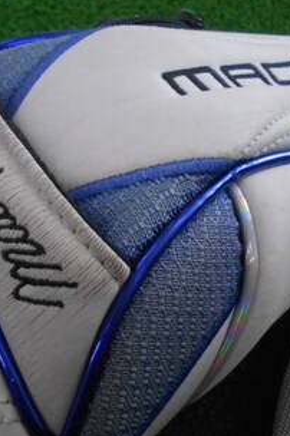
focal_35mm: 57
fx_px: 690
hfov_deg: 23.7
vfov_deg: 34.3
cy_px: 328
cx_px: 181
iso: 400
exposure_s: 1/250
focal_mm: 4.6
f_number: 3.2
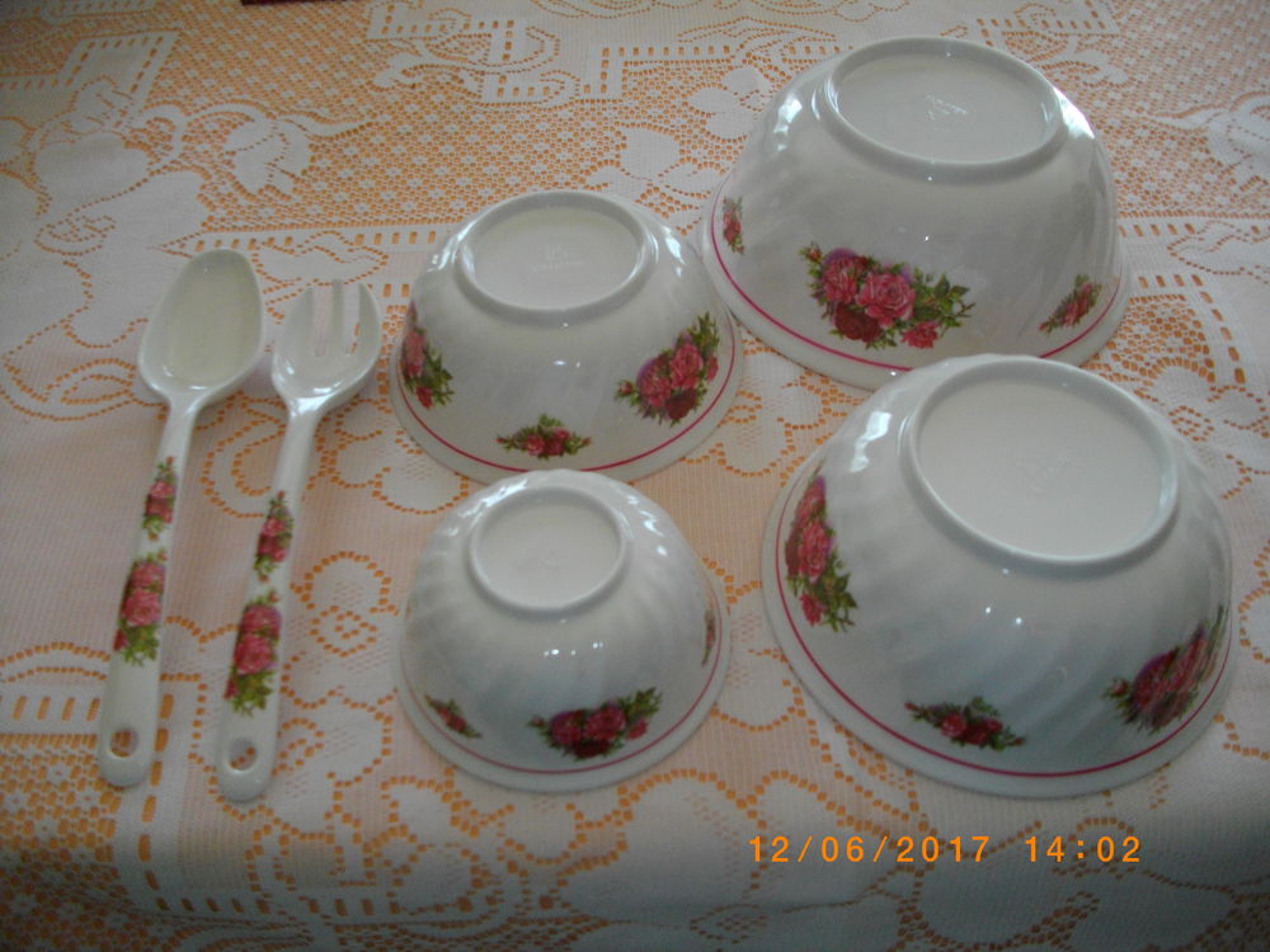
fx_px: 1174
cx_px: 635
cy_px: 476
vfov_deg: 44.2
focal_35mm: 32
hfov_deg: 56.8
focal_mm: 5.7
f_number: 2.9
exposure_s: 1/80
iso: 200
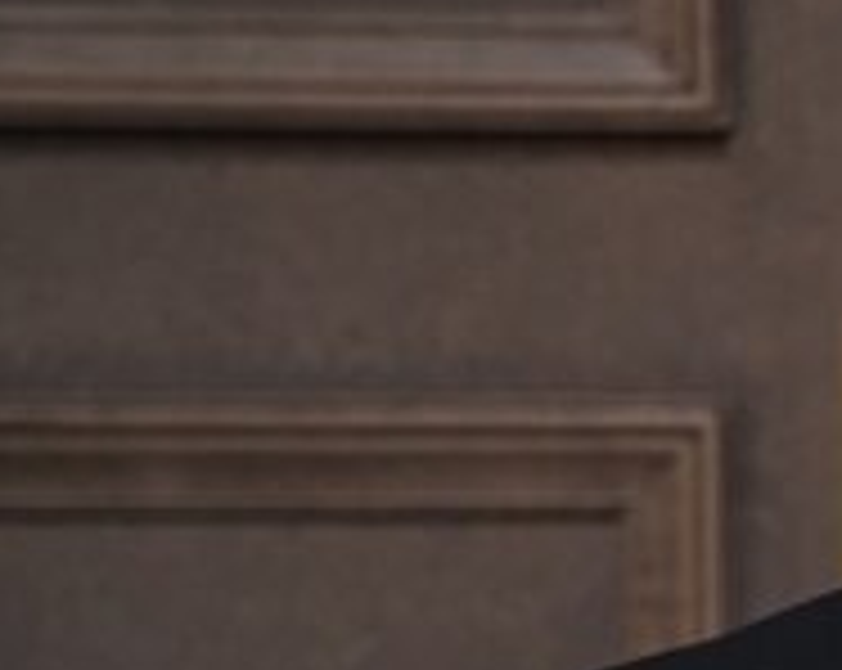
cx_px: 1216
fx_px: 3359
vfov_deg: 11.4
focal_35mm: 135
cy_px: 456
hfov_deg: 13.5
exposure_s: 1/125
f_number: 4.5
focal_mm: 48
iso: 1250
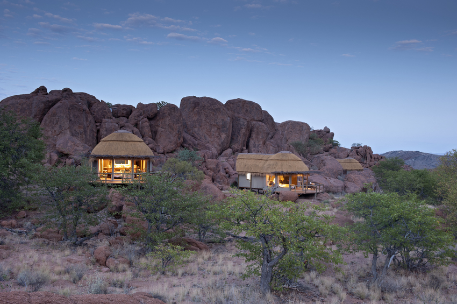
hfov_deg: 55.8
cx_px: 228
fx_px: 431
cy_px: 152
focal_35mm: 34
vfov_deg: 38.8
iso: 800
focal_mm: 34
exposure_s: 5
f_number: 8
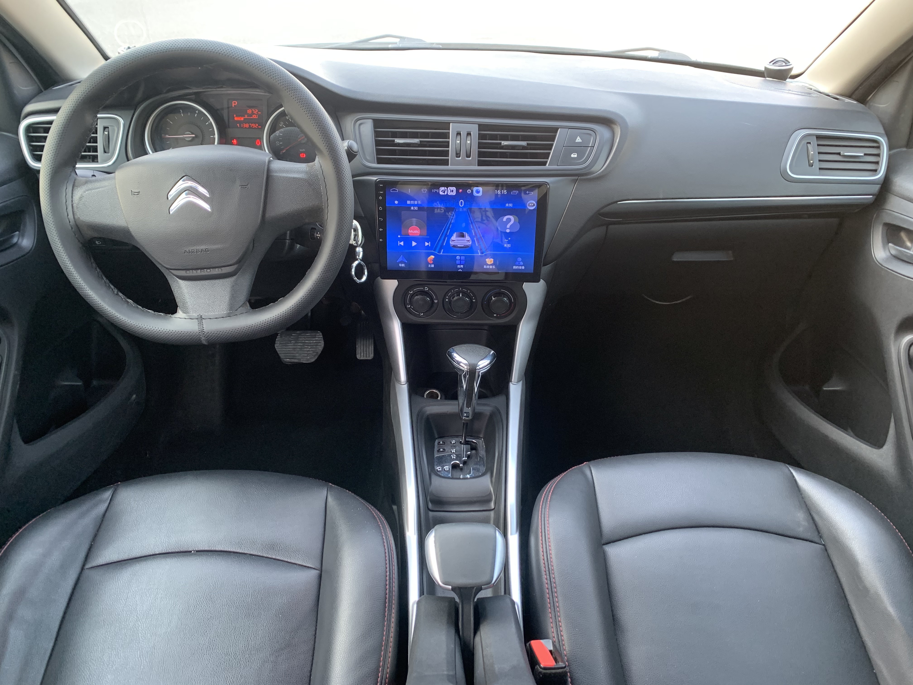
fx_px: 686
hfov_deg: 67.3
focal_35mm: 26
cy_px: 342
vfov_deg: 53.1
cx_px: 456
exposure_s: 1/60
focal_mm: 4.25
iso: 100
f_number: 1.8
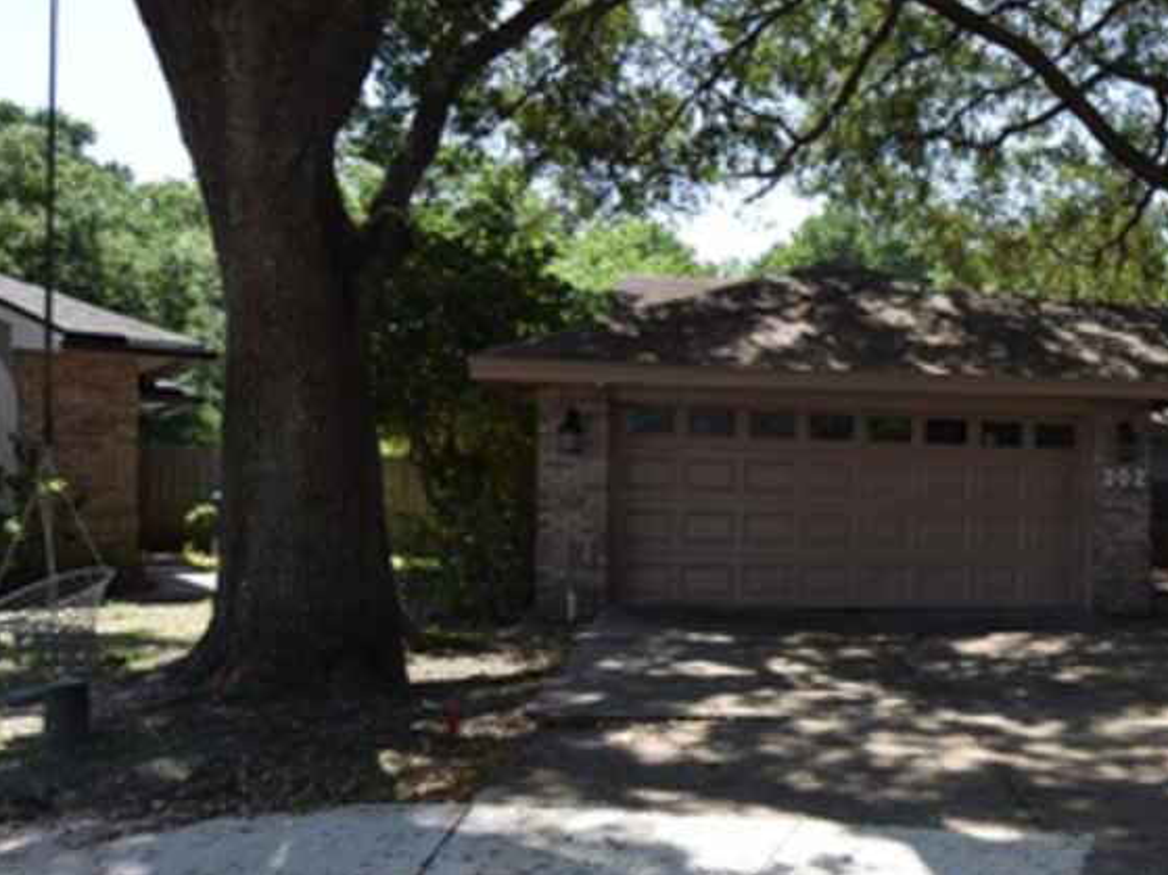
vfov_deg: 42.7
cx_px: 1061
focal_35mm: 33
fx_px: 1113
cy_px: 520
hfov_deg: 49.1
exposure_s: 1/160
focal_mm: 10
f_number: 6.3
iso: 100
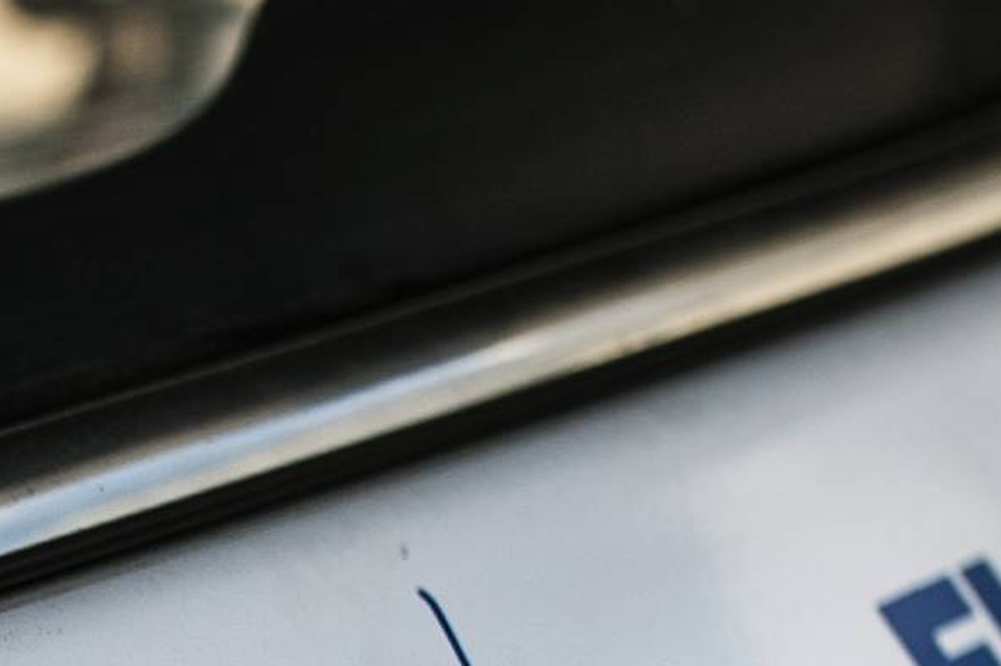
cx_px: -837
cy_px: 1612
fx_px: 7058
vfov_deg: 5.2
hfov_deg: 7.8
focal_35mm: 254
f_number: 3.2
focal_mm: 35
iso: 100
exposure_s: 1/500
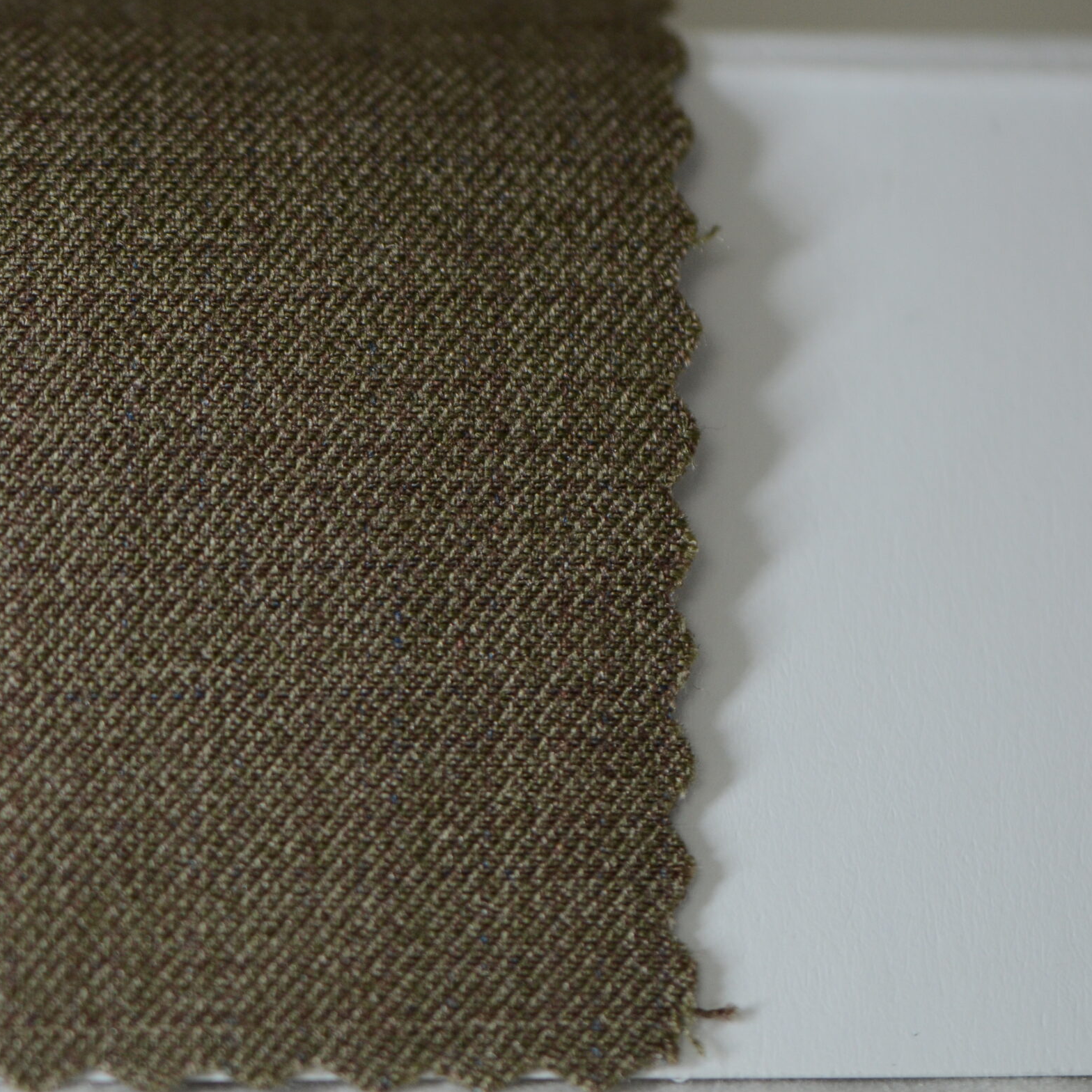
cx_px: 225
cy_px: 555
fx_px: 6674
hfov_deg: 9.3
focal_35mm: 187
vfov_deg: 9.4
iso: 800
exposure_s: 1/125
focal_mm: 90
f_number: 3.8
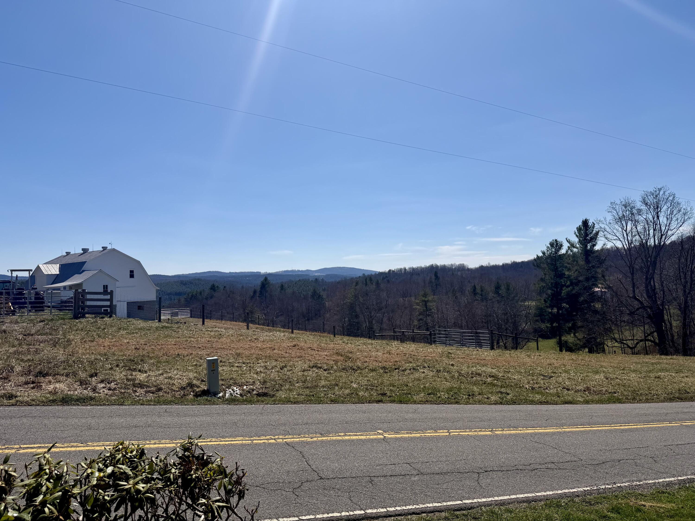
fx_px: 482
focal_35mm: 24
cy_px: 260
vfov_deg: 56.8
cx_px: 348
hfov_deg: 71.6
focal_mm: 6.76
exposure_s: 1/10309
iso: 80
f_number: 1.78
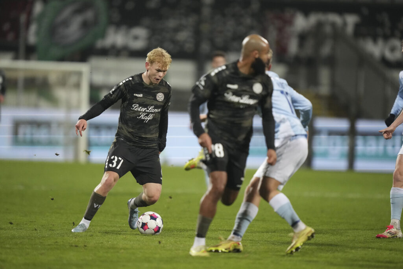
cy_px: 134
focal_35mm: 400
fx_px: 4478
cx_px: 202
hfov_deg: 5.2
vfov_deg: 3.4
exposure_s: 1/2000
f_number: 2.8
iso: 6400
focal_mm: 400
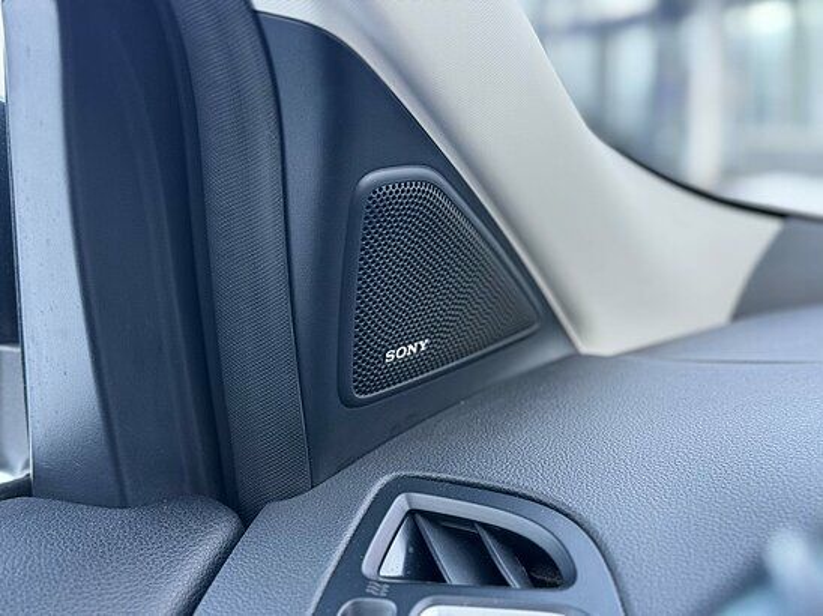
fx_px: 1140
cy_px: 308
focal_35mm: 48
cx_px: 412
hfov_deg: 39.7
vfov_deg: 30.2
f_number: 1.78
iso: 100
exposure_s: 1/60
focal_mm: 6.76
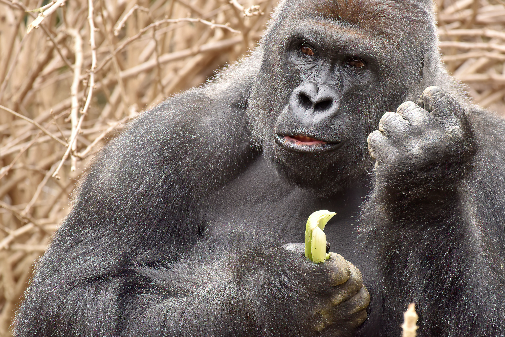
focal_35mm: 581
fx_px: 8149
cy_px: 143
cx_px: 277
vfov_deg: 2.4
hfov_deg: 3.5
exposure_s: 1/320
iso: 800
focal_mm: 480
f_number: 7.1
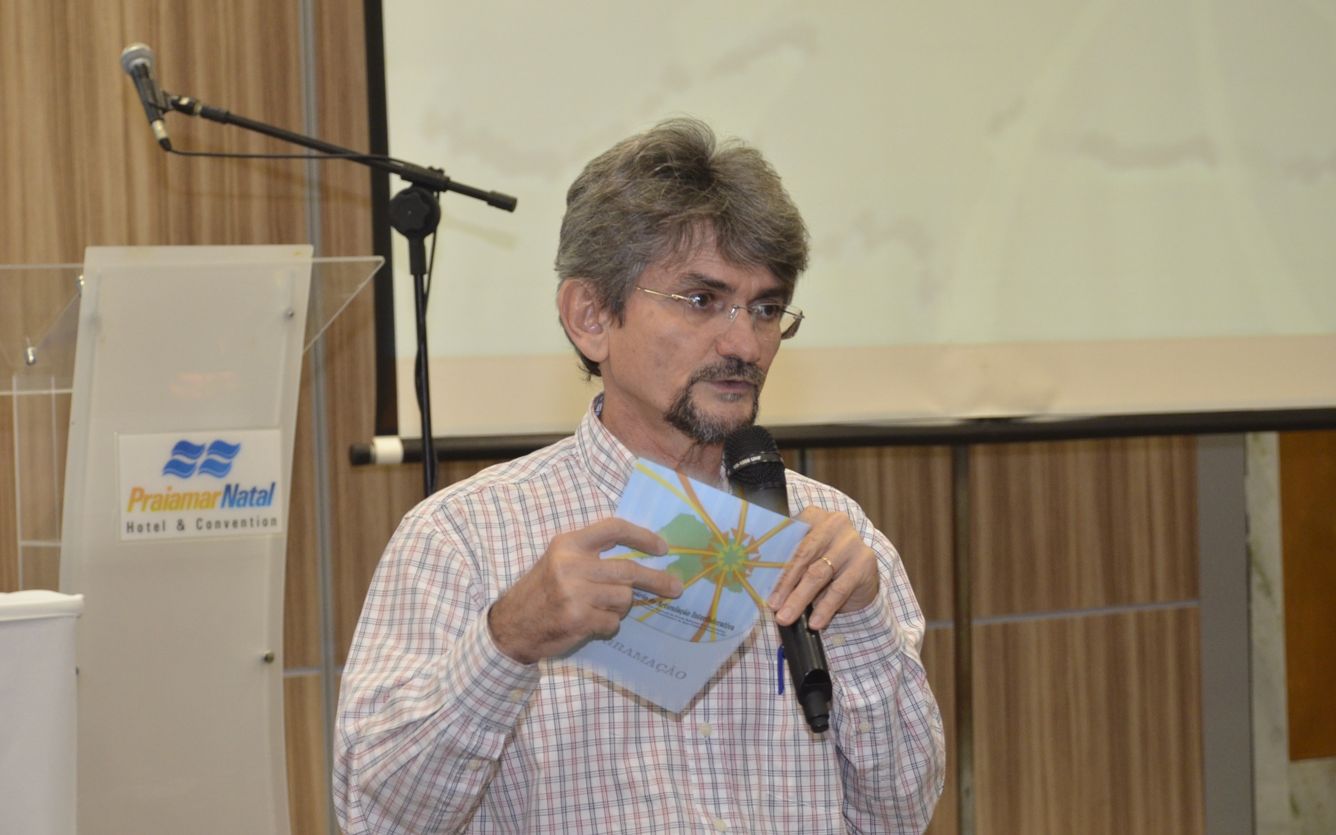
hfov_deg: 20.6
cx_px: 668
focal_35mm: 101
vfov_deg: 12.9
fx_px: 3677
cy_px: 440
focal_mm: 66
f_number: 6.7
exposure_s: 1/45
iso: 1600
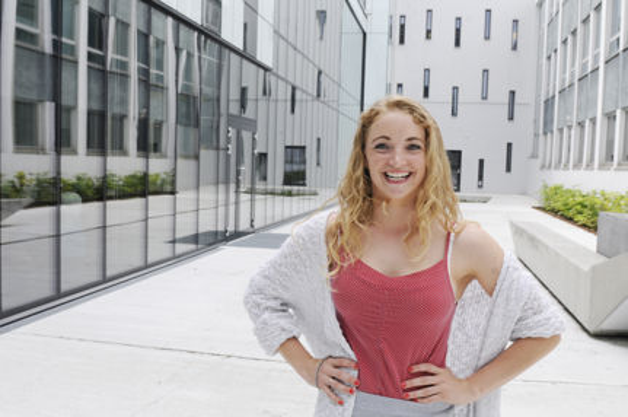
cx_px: 314
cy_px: 208
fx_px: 627
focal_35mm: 36
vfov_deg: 36.8
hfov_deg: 53.2
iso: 400
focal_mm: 24
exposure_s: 1/320
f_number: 9
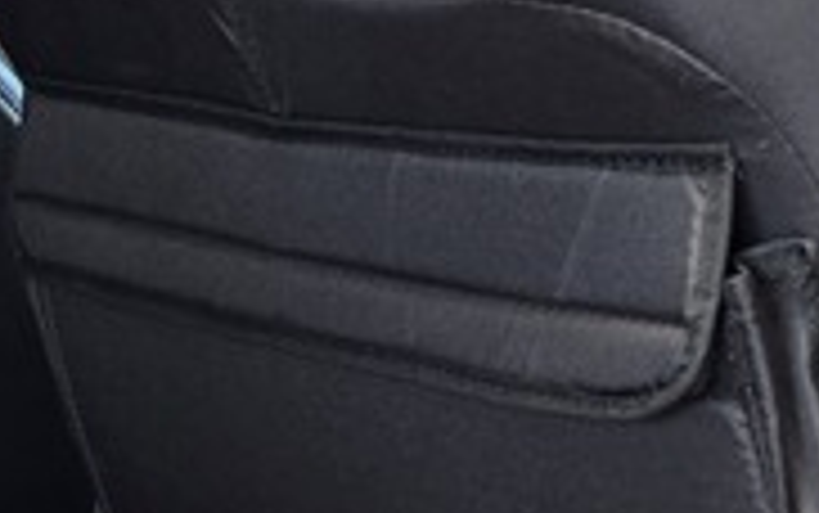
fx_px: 3060
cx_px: -562
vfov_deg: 9.6
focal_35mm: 137
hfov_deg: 13.9
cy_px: 112
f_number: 1.7
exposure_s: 1/100
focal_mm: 6.25
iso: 250
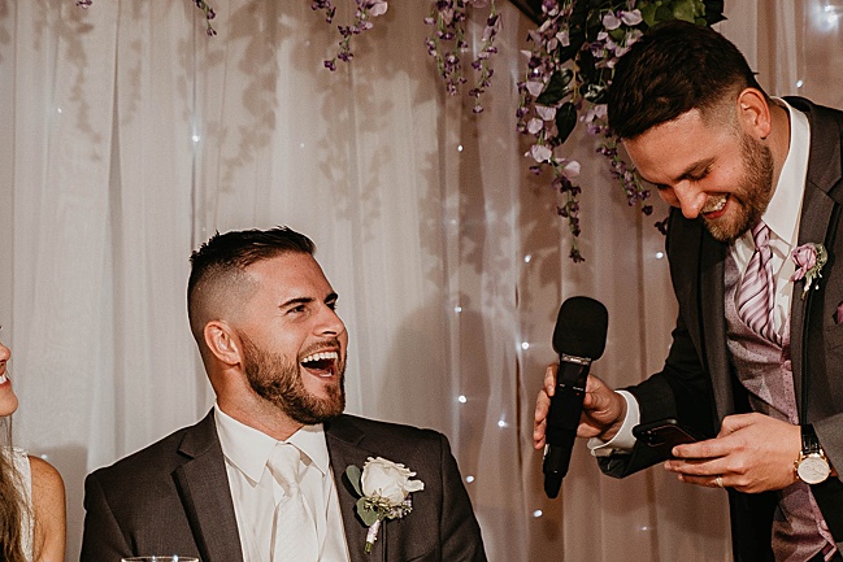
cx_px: 425
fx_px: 4333
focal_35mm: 185
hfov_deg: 11.1
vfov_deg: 7.4
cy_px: 387
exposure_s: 1/200
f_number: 2.8
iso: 320
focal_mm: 75
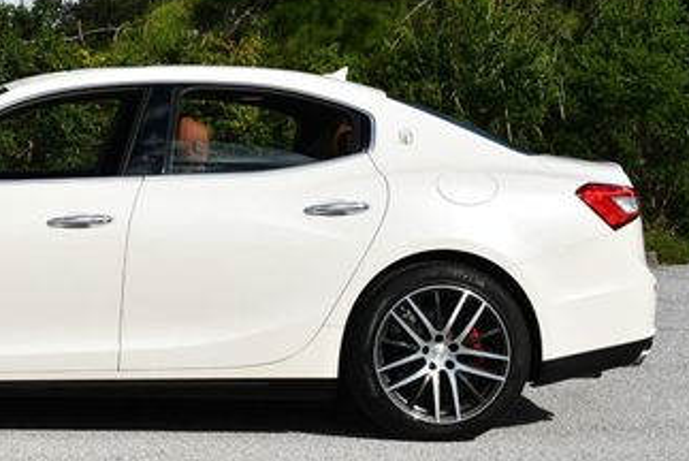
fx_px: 1896
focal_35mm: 99
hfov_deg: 20.1
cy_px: 66
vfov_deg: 13.8
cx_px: 30
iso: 100
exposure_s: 1/400
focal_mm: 25
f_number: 10
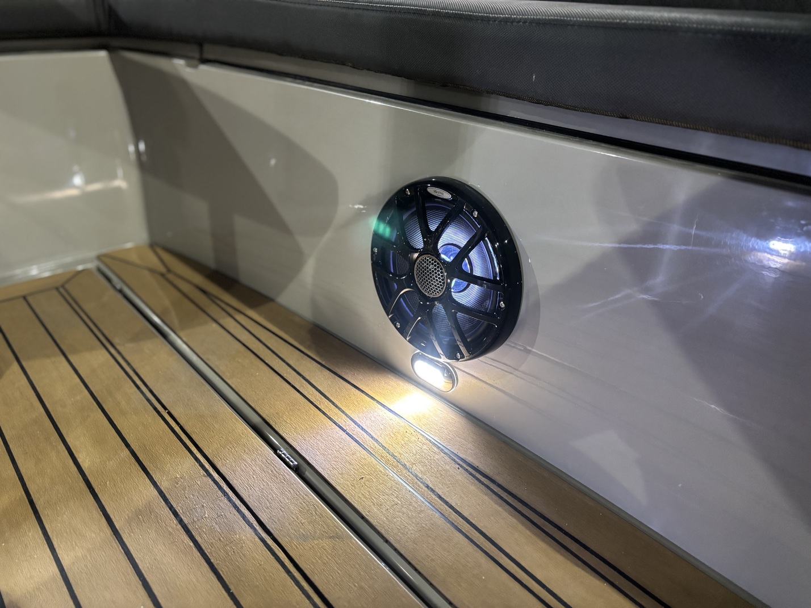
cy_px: 304
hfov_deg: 67.3
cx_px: 406
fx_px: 609
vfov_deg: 53.1
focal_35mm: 26
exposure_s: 1/50
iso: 500
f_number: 1.6
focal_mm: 5.96
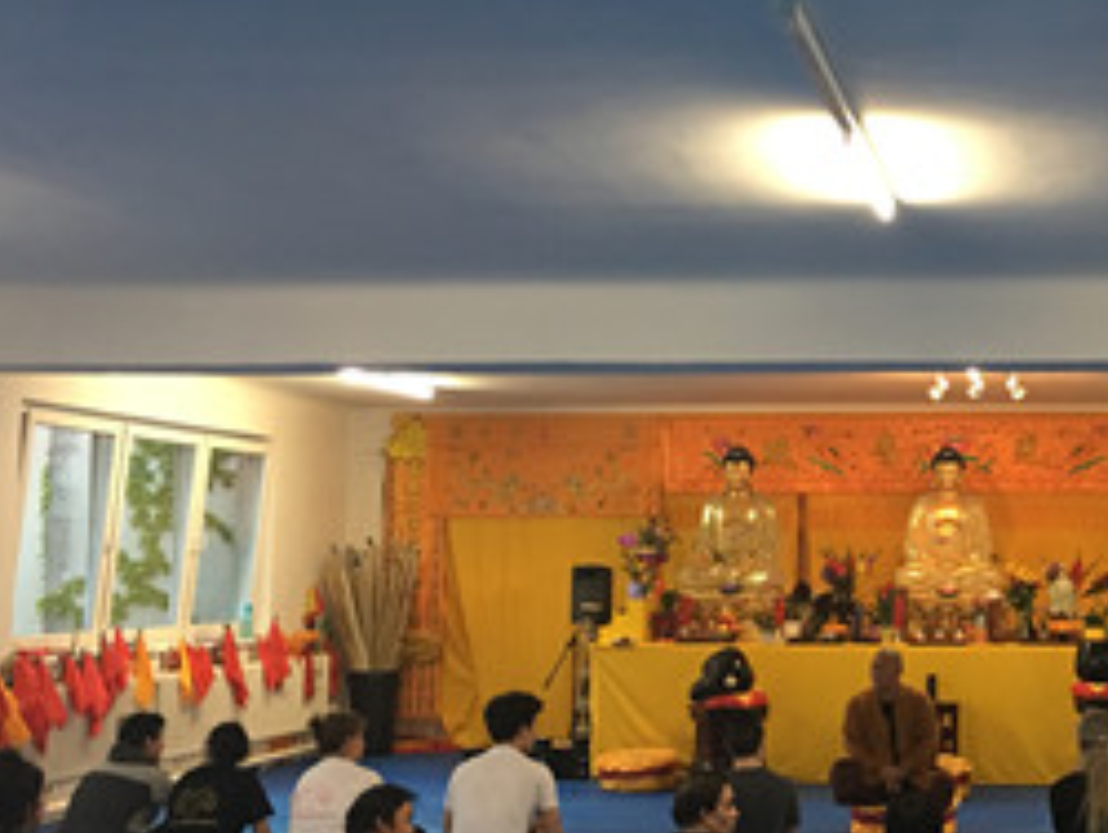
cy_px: 463
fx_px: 1858
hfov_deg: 31.8
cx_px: 966
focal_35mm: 58
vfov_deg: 25.3
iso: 80
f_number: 2.2
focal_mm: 4.15
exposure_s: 1/17
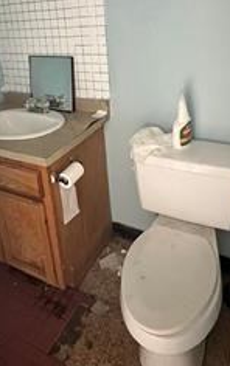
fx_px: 280
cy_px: 96
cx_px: 103
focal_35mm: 28
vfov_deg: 63.0
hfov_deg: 44.6
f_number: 1.8
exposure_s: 1/40
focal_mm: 1.57
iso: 1000
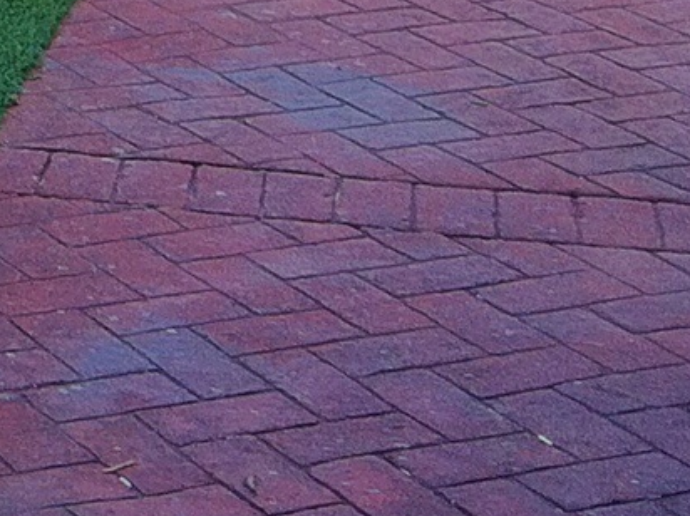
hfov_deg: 10.0
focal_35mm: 174
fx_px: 3464
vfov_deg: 8.0
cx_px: -955
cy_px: -618
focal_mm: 3.85
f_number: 2.8
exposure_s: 1/40
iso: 80
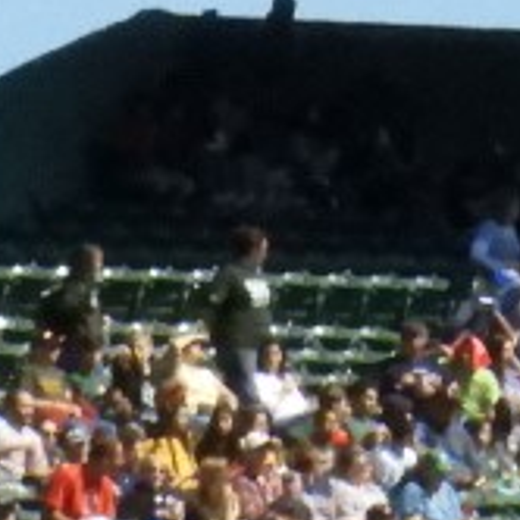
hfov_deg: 1.5
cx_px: 955
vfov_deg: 1.5
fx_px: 19579
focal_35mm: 1152
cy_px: -952
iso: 1600
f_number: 8.2
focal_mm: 26.9
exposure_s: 1/3200
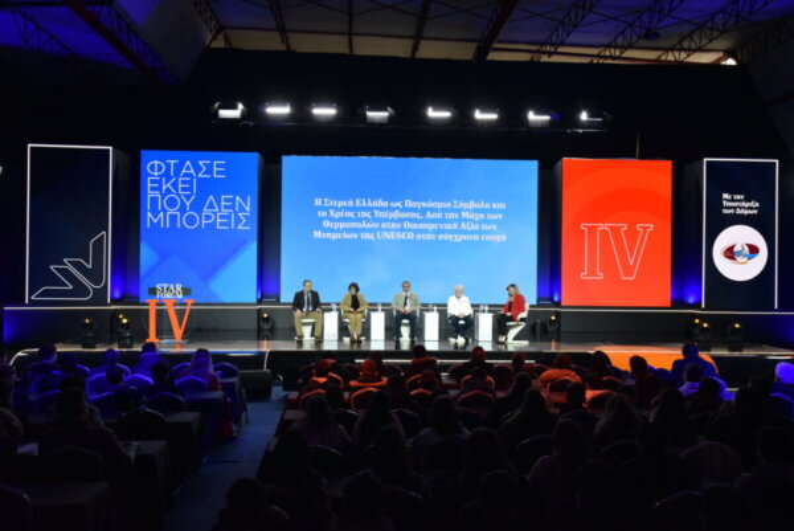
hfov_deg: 58.7
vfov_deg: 41.2
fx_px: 706
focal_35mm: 32
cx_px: 397
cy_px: 266
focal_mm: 32
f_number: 8
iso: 4000
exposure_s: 1/200
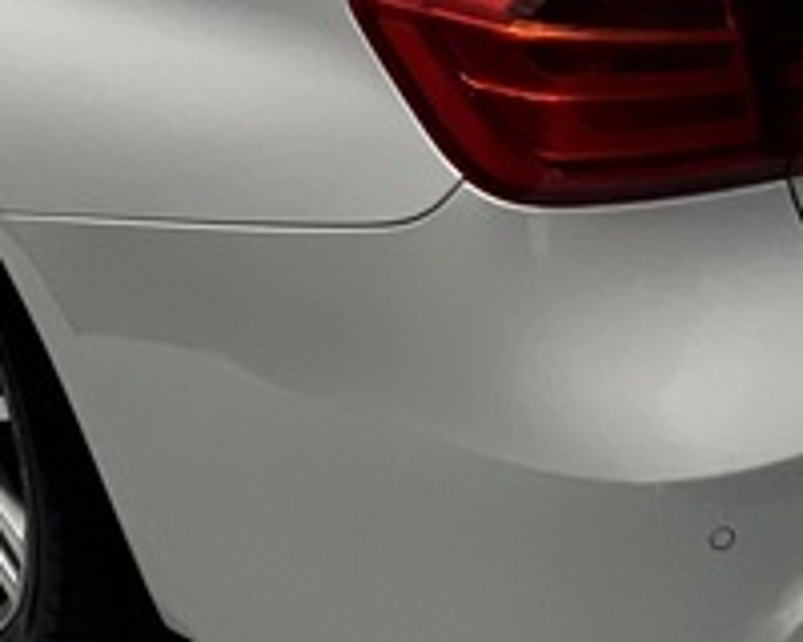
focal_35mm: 65
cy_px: -64
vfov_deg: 22.2
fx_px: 1545
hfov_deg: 29.1
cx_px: 450
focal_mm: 1.57
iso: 125
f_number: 1.8
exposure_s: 1/100
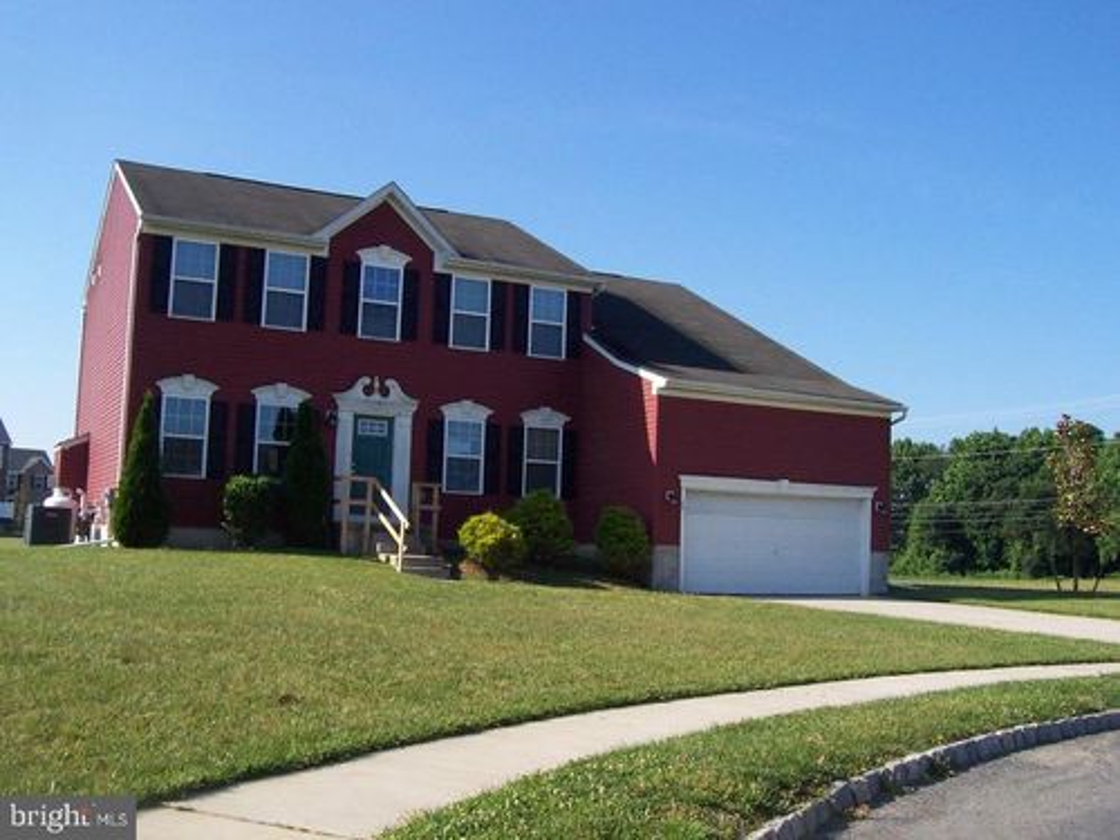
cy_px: 420
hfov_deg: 50.1
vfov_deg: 38.7
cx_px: 560
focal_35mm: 37
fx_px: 1197
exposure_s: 1/350
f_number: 5.6
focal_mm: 5.6
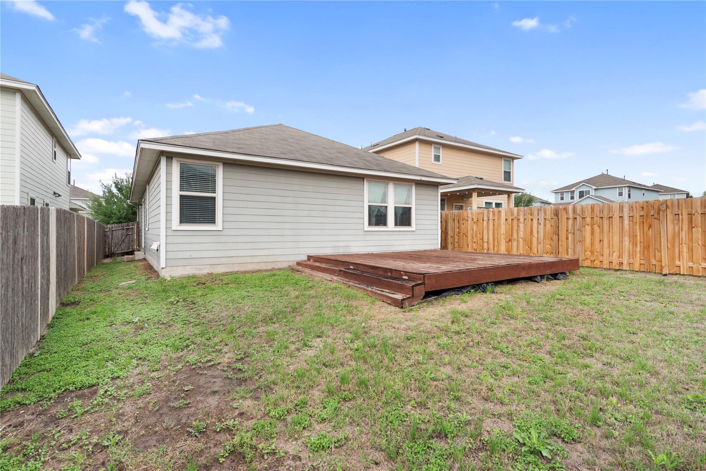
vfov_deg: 67.4
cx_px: 353
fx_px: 353
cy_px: 236
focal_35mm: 18
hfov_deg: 90.0
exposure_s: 1/50
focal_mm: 18
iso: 400
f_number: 8
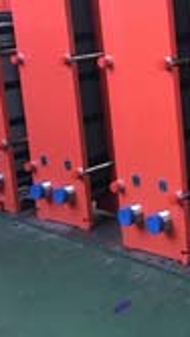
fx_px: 653
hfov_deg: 15.7
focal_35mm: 73
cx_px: 245
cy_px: 109
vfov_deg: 28.7
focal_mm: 3.99
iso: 40
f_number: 1.8
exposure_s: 1/33
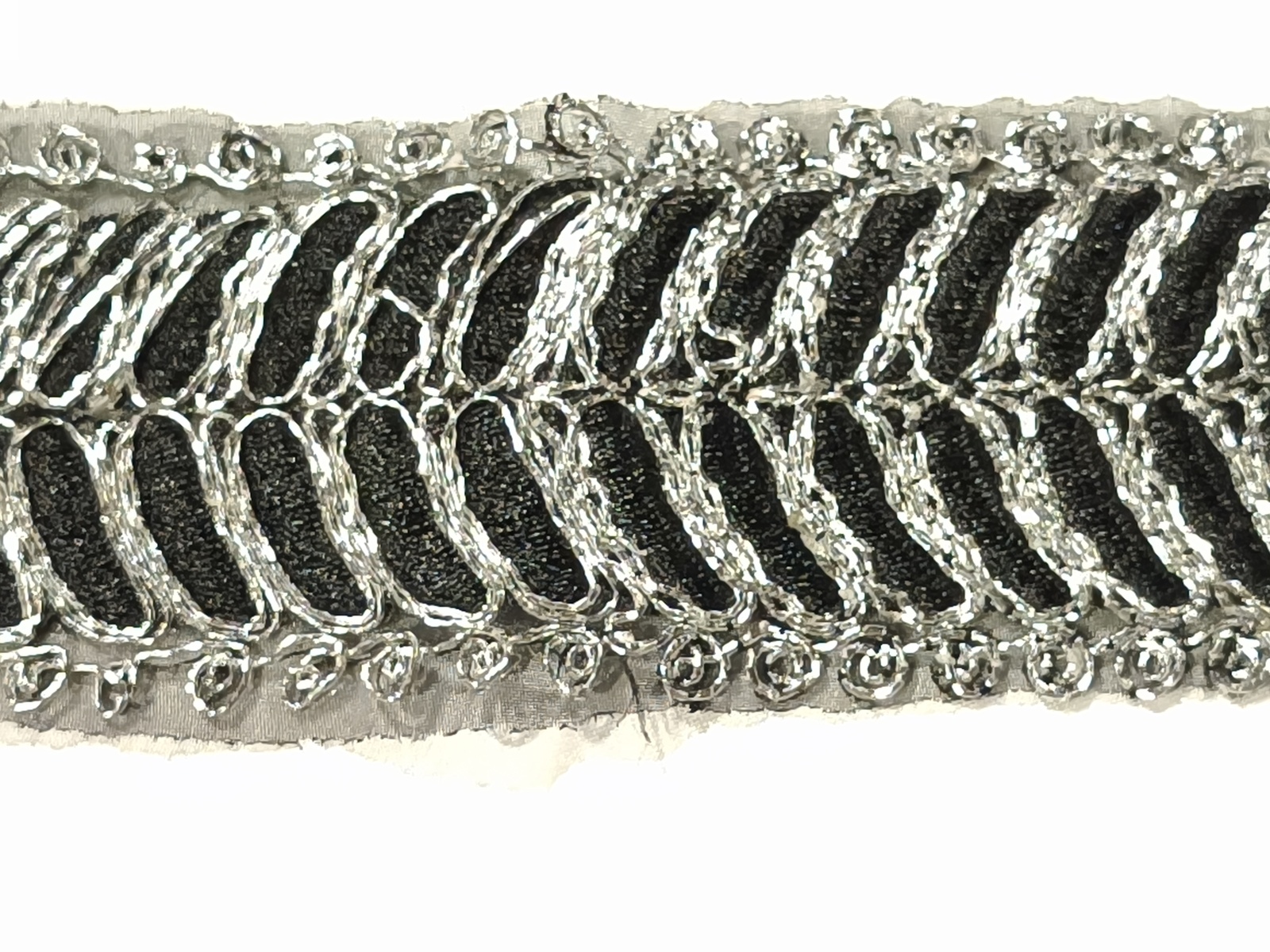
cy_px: 476
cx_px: 635
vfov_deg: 18.0
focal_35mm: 82
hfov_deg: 23.8
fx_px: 3008
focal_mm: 6.57
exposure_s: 1/2219
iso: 2000
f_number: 1.6
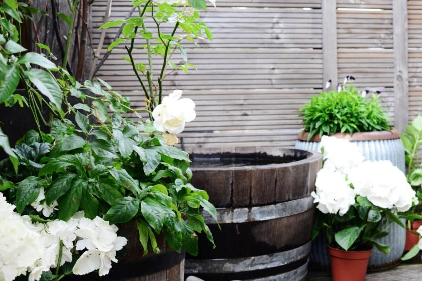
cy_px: 126
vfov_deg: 22.3
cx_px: 253
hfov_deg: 32.8
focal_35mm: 61
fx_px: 715
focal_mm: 50
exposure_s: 1/200
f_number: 6.3
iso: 400
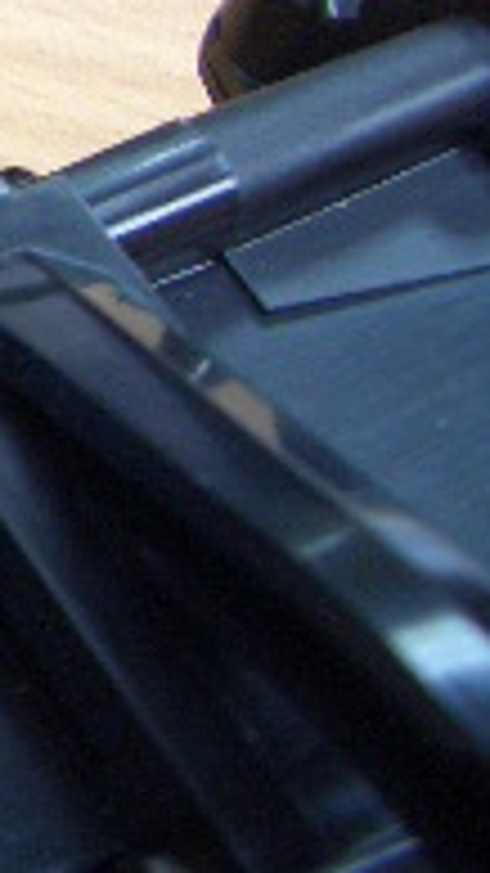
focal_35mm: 126
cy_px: -126
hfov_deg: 8.3
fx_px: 2913
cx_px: -908
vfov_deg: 16.4
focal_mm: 5.8
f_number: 2.6
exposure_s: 1/8
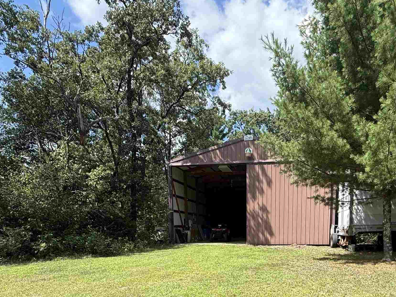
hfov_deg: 66.7
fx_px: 297
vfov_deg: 47.7
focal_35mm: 26
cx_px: 237
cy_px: 267
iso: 50
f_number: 2.2
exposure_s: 1/1105
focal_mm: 2.22
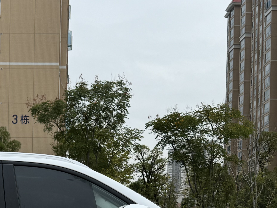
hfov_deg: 25.7
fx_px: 592
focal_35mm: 74
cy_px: 229
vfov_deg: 19.1
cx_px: 39
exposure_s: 1/2415
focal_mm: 6.76
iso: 80
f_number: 1.78
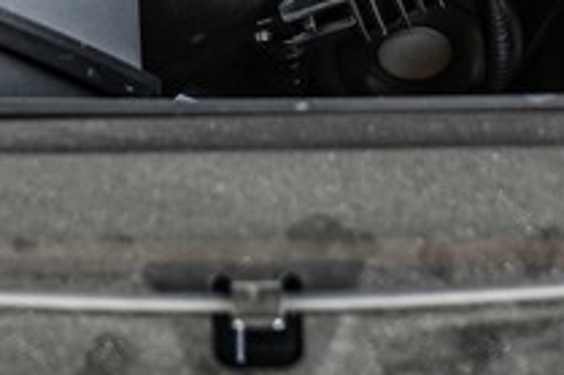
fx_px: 3210
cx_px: 254
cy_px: -626
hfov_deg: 10.0
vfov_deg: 6.3
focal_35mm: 205
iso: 450
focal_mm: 33.5
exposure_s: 1/125
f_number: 2.8
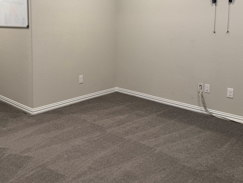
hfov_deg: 48.7
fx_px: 267
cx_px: 98
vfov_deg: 36.9
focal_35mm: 38
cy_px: 47
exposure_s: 1/60
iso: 125
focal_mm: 6.76
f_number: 1.78
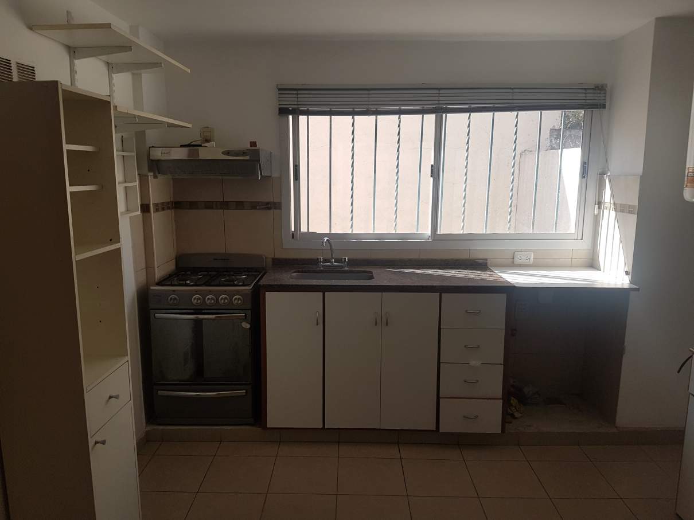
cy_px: 260
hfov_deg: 67.3
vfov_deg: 53.0
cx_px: 347
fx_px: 521
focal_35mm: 26
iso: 40
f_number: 1.7
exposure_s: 1/445
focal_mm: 4.2
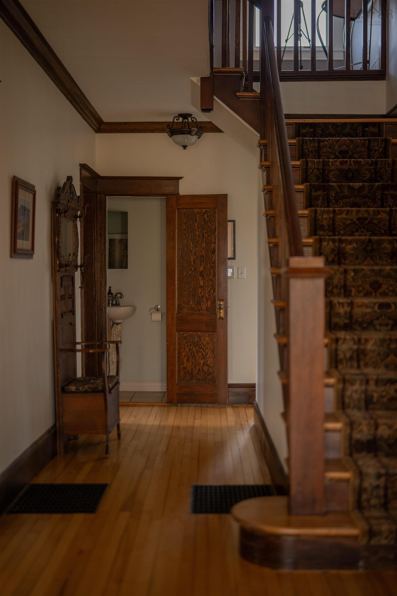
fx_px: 827
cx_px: 198
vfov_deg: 39.6
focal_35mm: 50
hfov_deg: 27.0
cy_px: 298
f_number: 1.4
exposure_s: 1/200
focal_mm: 50
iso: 200
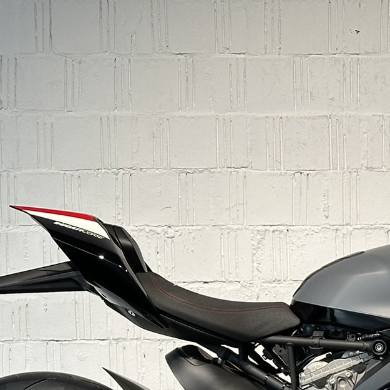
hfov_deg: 12.5
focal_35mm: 139
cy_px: 412
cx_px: 363
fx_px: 1772
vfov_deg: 12.4
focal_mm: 6.86
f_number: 1.78
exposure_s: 1/91
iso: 80
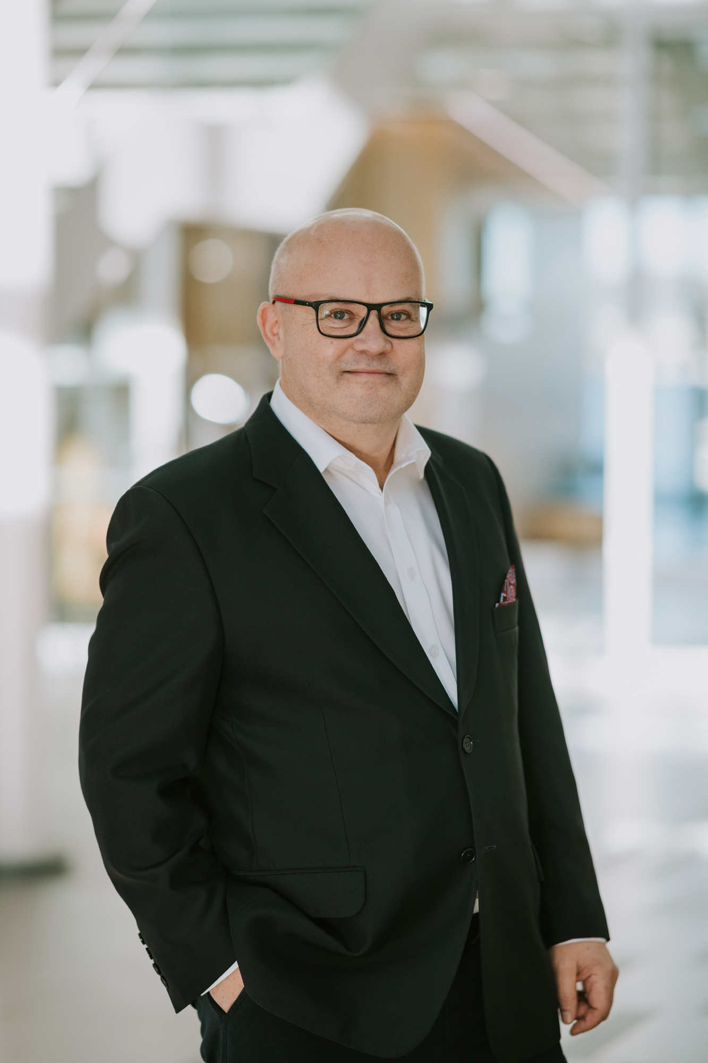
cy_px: 532
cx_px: 354
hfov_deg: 13.0
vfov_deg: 19.5
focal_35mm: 105
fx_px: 3098
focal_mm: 105
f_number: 2
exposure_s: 1/500
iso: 250
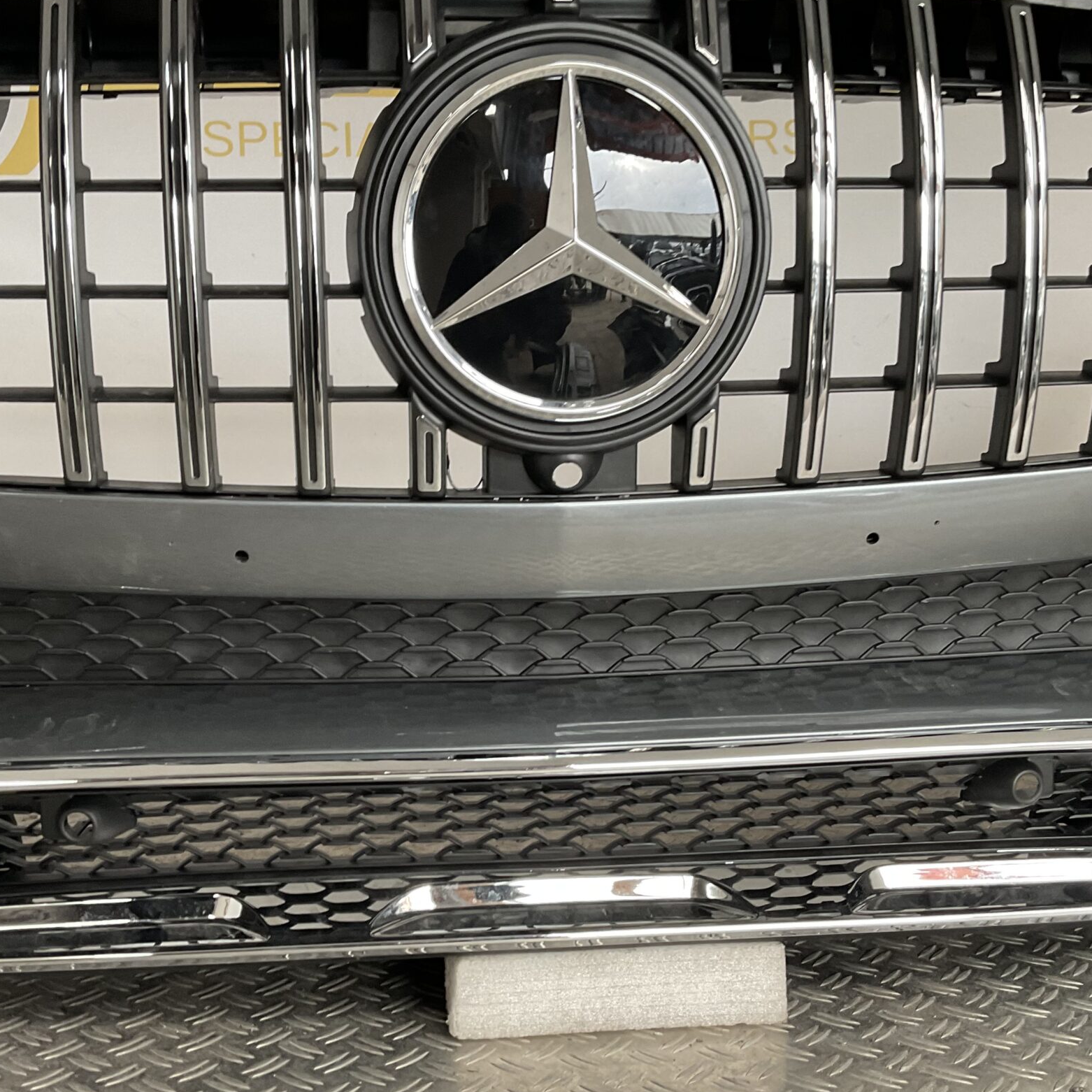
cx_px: 510
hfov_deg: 40.0
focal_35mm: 42
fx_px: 1499
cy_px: 596
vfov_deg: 40.0
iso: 80
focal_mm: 3
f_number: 1.8
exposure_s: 1/50
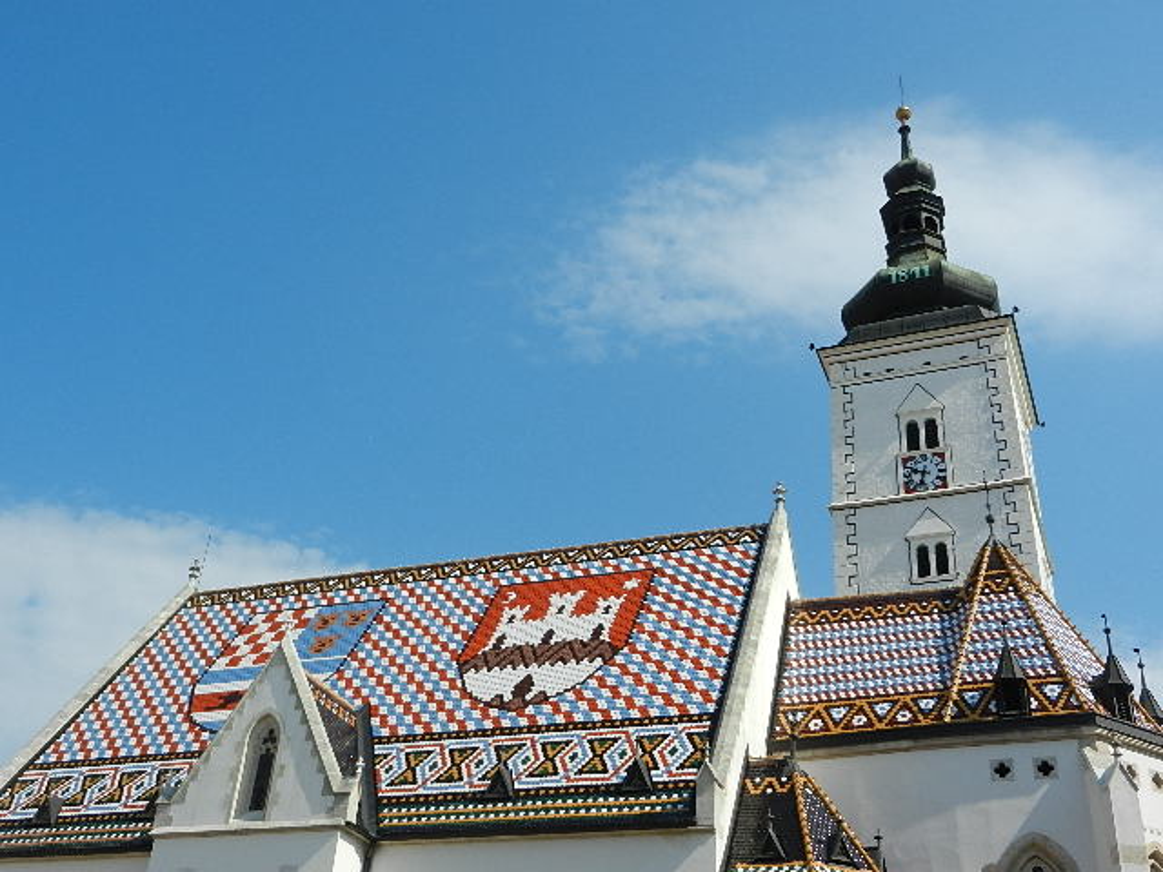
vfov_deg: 37.7
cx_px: 582
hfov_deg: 49.0
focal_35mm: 38
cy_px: 436
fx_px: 1277
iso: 160
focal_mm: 6.9
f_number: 4
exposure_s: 1/1600
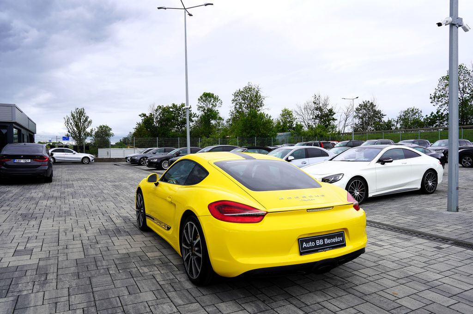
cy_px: 157
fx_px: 315
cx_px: 236
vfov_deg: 53.0
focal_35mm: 24
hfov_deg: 73.8
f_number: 9
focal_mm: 24
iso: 100
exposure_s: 1/125
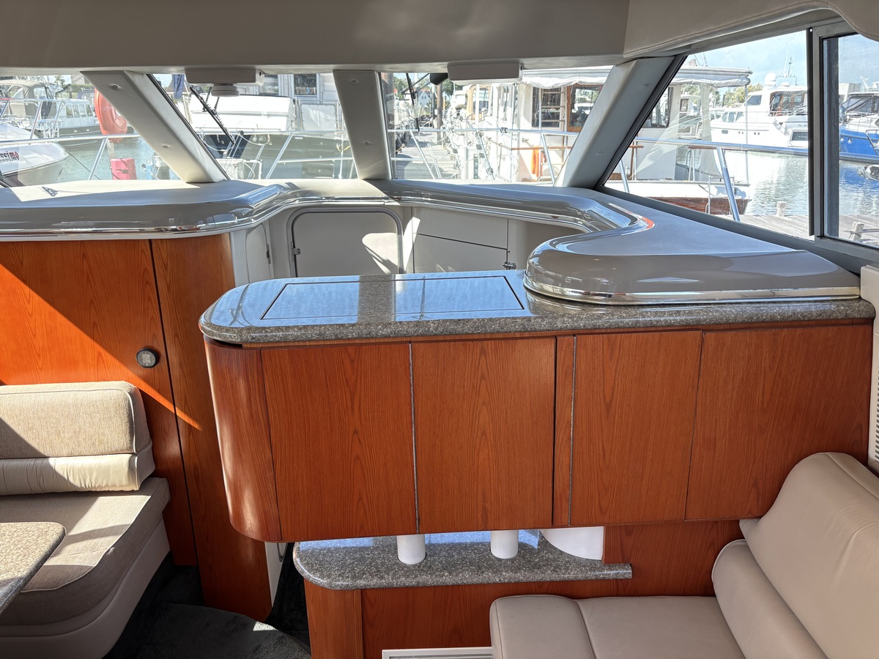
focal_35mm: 26
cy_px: 330
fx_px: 660
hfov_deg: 67.3
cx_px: 440
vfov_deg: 53.1
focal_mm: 5.96
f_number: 1.6
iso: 64
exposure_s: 1/172
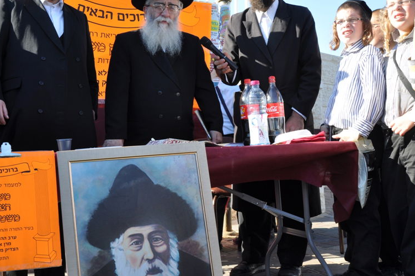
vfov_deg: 27.4
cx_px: 161
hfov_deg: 40.2
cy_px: 116
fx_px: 564
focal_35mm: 49
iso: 200
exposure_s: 1/100
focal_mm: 24
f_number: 10
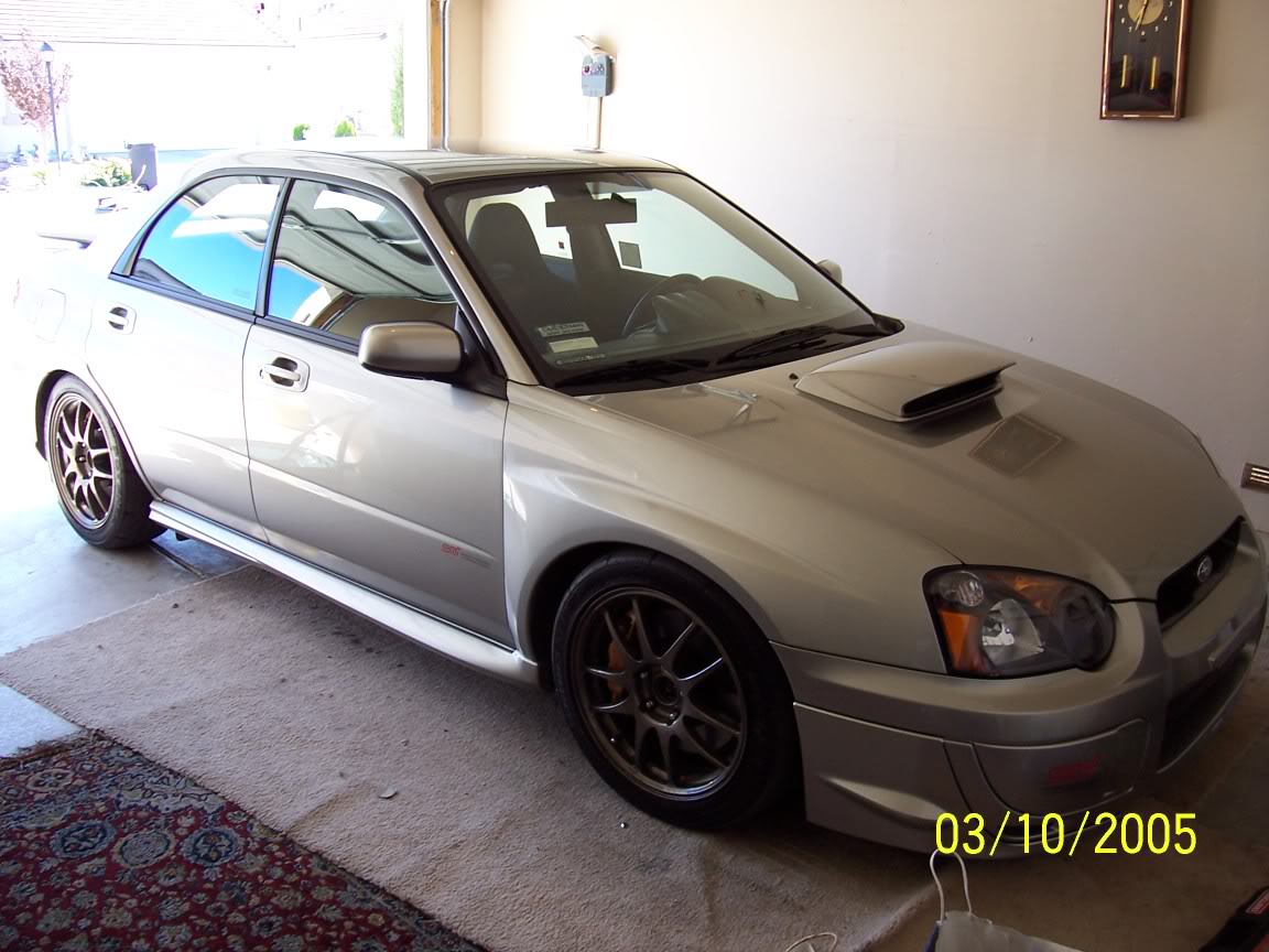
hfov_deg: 54.0
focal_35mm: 34
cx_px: 634
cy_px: 476
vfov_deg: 41.8
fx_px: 1246
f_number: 2.7
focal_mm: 5.6
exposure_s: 1/90
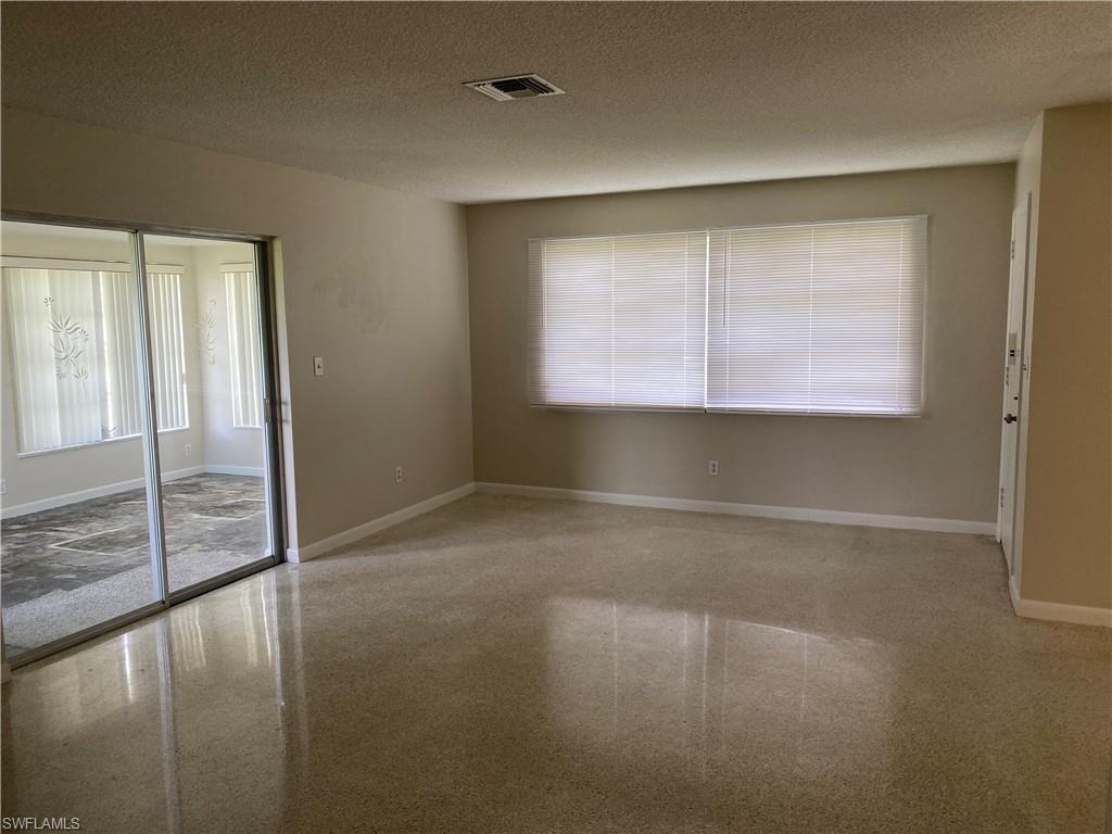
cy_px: 417
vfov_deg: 53.1
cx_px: 556
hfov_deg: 67.3
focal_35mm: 26
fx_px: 835
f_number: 1.8
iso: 80
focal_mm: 4.25
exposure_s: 1/120
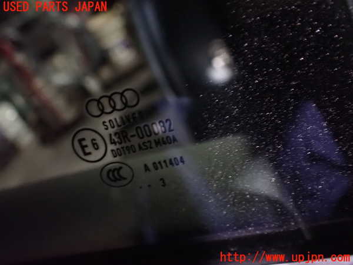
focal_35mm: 30
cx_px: 176
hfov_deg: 60.0
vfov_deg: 46.8
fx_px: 306
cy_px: 132
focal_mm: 5.4
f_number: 2.3
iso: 1600
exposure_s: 1/10
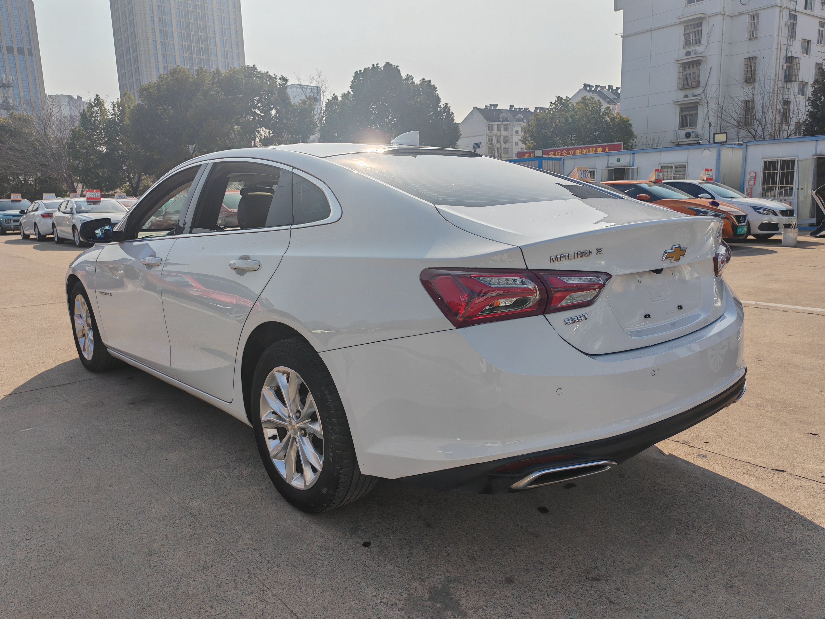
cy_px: 310
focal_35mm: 27
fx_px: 643
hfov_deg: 65.3
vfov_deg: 51.4
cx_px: 412
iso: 50
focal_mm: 6.12
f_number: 1.9
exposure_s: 1/1800
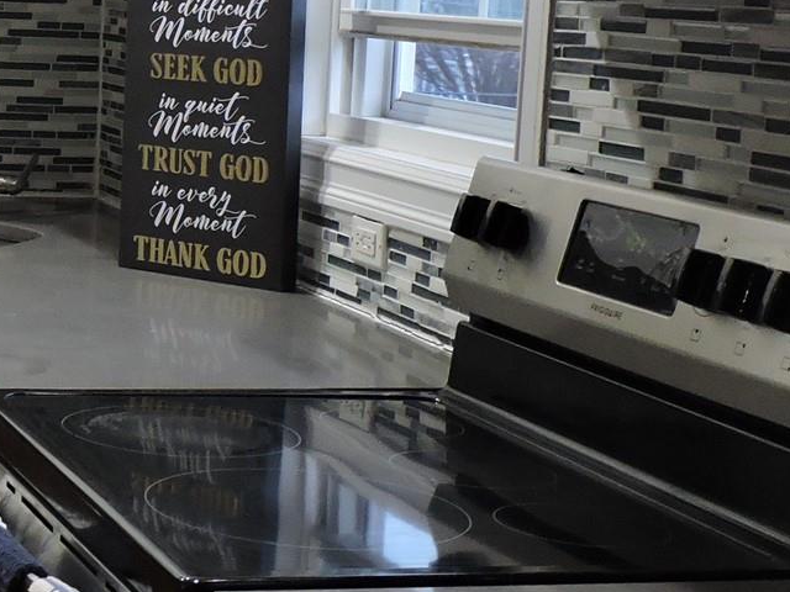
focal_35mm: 96
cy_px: 131
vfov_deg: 15.3
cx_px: -95
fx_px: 2191
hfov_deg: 19.5
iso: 400
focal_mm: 5.4
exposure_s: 1/30
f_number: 3.1
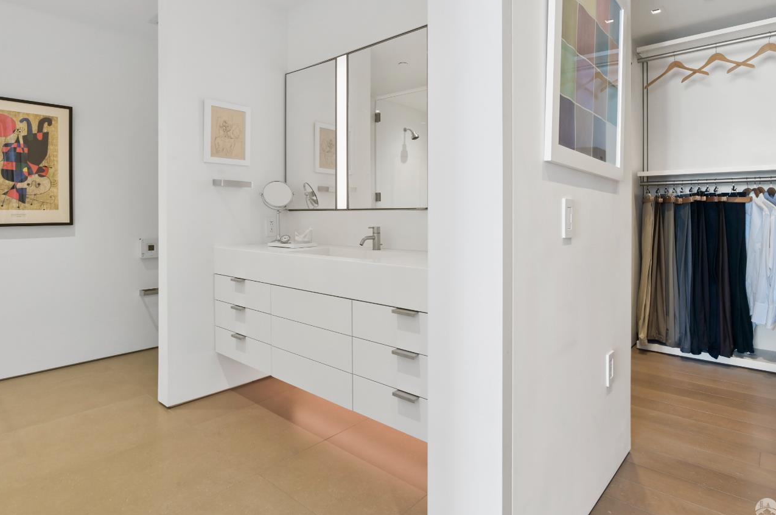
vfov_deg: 61.5
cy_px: 220
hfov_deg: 84.0
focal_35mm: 20
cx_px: 395
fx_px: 431
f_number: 11
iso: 400
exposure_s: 1/13
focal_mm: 17
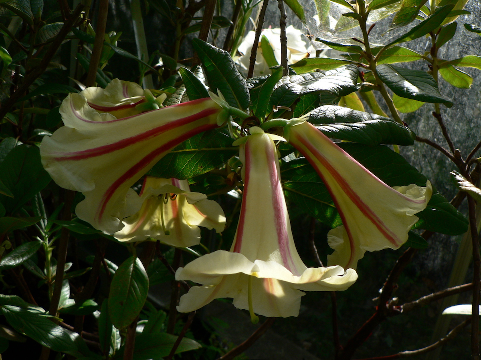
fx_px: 500
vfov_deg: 39.7
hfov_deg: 51.4
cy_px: 180
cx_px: 240
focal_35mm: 36
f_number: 4
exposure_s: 1/320
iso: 80
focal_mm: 6
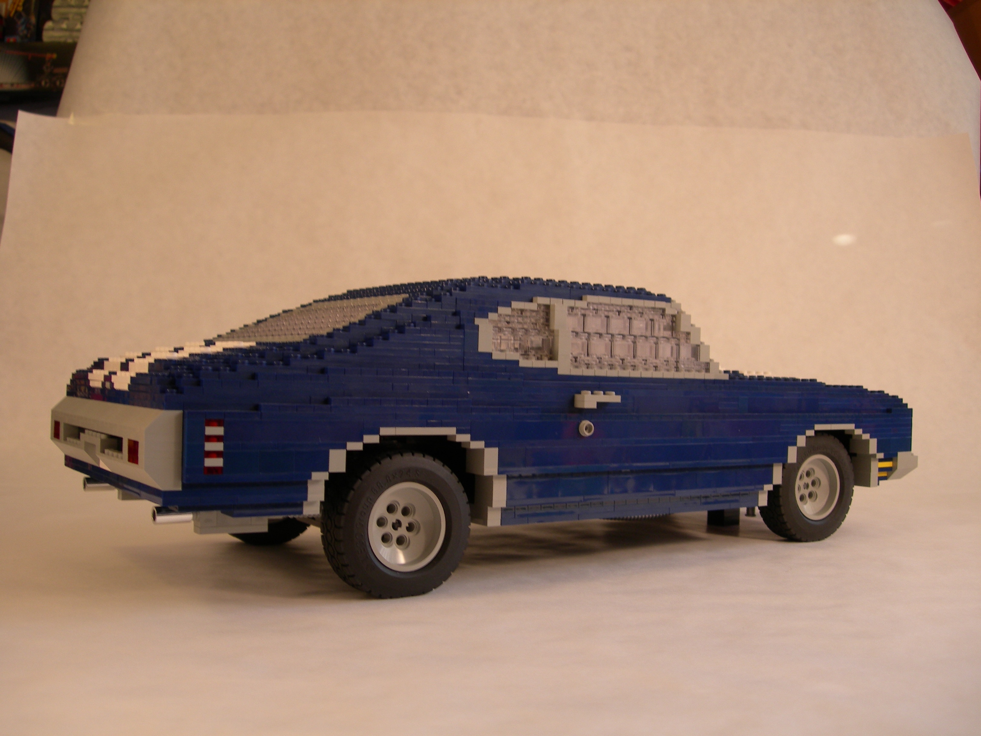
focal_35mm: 38
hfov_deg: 49.0
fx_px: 1077
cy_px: 368
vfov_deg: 37.7
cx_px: 490
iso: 50
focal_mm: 7.8
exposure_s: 1/21.3
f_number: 2.8
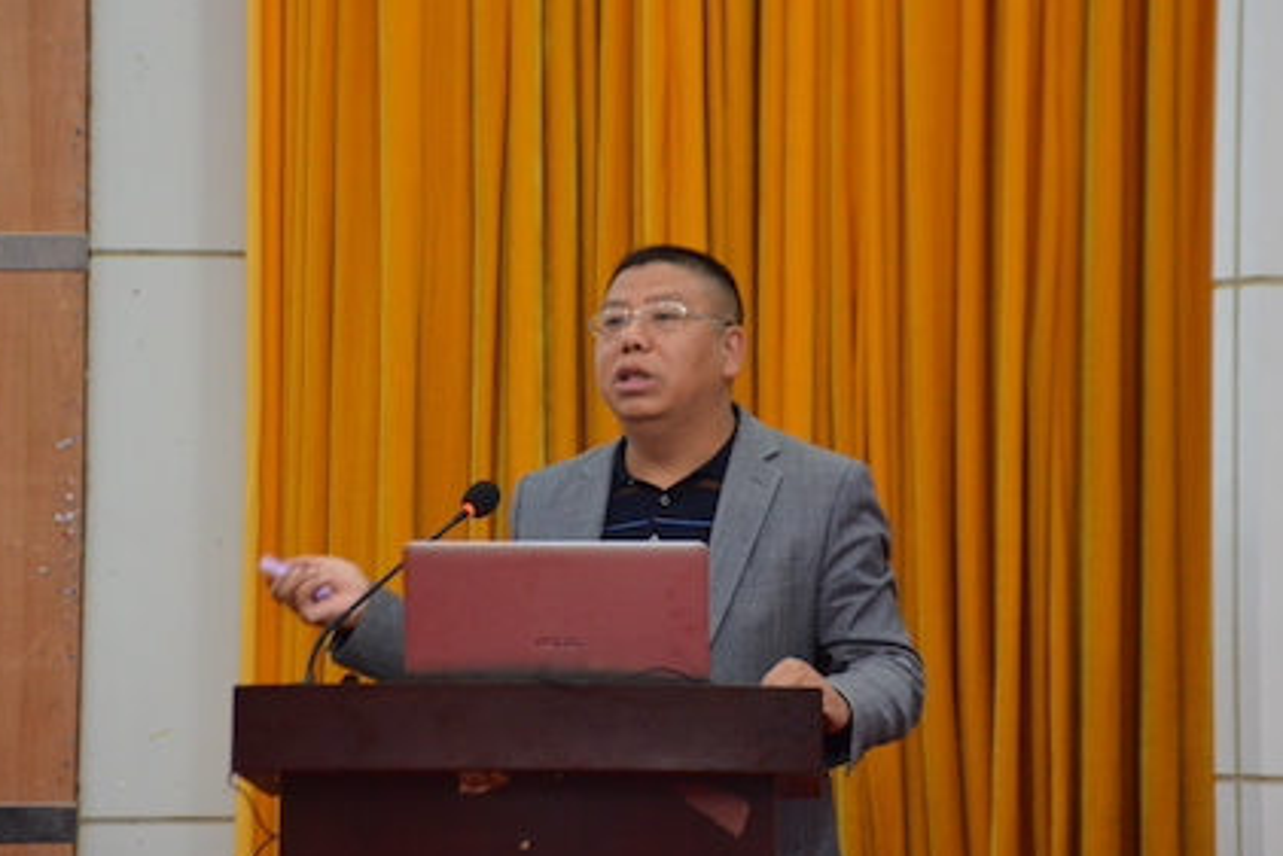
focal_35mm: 178
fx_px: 6346
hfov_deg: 11.5
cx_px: 667
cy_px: 382
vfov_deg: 7.7
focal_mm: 100
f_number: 5.6
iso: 1600
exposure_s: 1/20
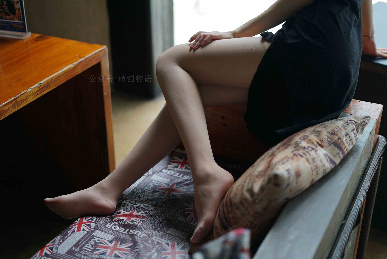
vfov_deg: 27.0
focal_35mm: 50
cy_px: 130
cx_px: 194
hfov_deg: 39.6
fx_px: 538
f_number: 1.8
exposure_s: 1/500
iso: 200
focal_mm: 50
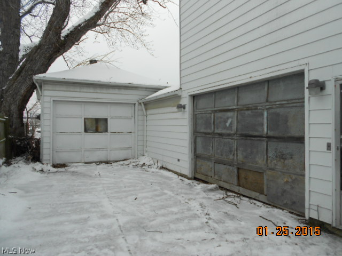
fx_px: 257
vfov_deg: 53.1
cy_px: 128
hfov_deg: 67.3
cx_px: 171
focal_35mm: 26
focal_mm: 4.6
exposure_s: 1/500
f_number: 3.2
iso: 80
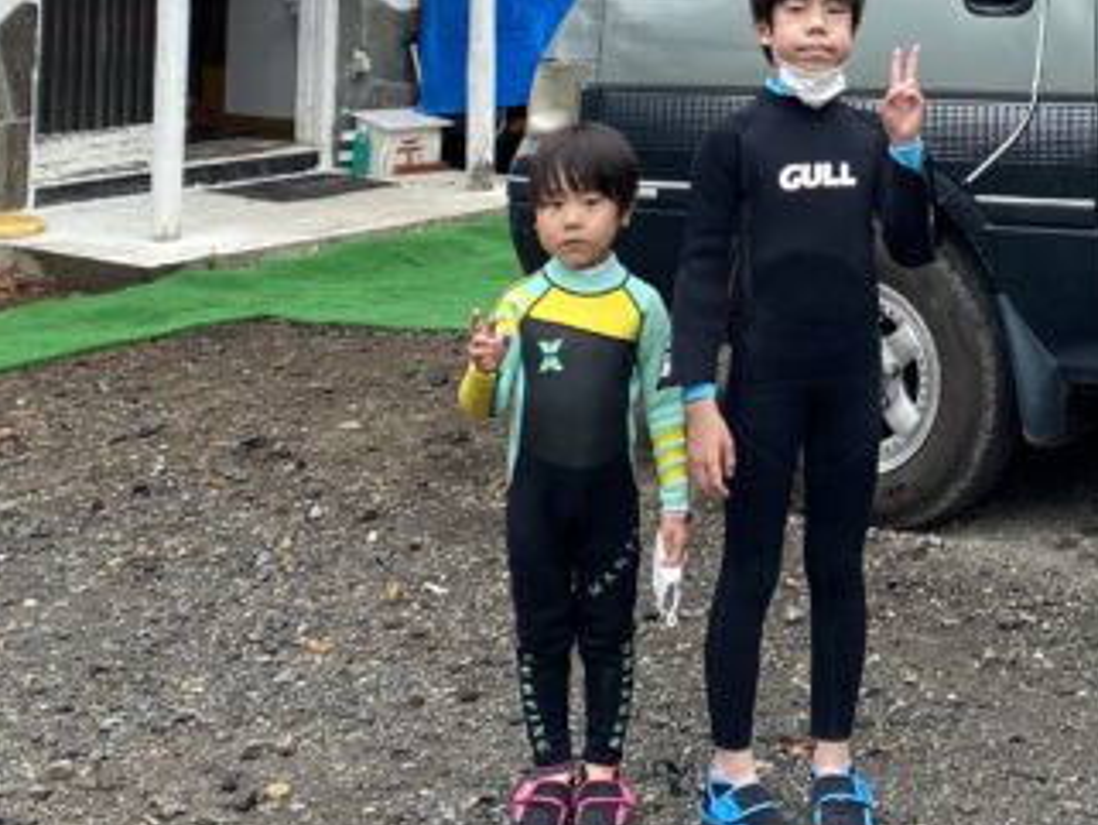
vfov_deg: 16.3
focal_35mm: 83
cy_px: -387
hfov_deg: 23.0
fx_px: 2634
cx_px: 975
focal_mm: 4.25
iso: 32
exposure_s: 1/877
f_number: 1.8
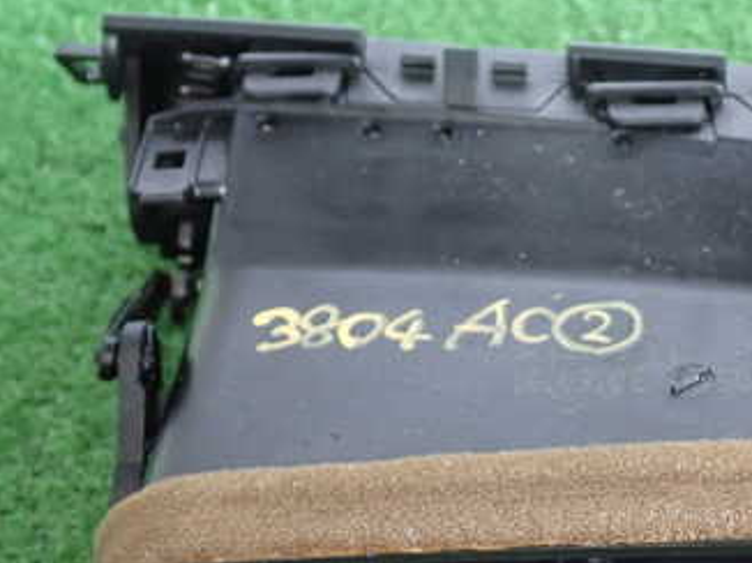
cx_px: 616
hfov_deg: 23.7
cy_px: 365
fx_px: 1758
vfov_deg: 18.1
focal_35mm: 81
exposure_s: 1/40
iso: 640
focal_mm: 7.84
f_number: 2.9
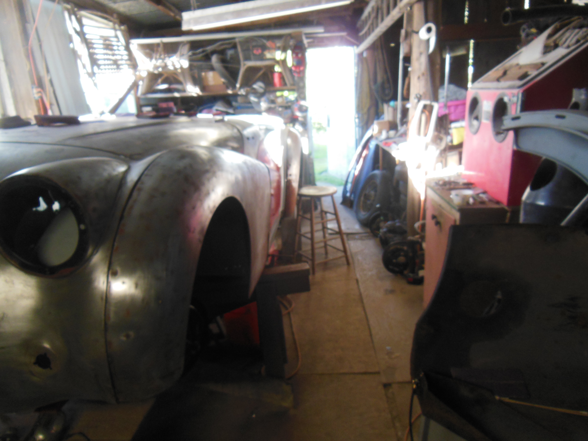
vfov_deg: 54.9
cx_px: 294
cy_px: 220
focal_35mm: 25
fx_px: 425
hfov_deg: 69.4
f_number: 3.5
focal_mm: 4.5
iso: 320
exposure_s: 1/30
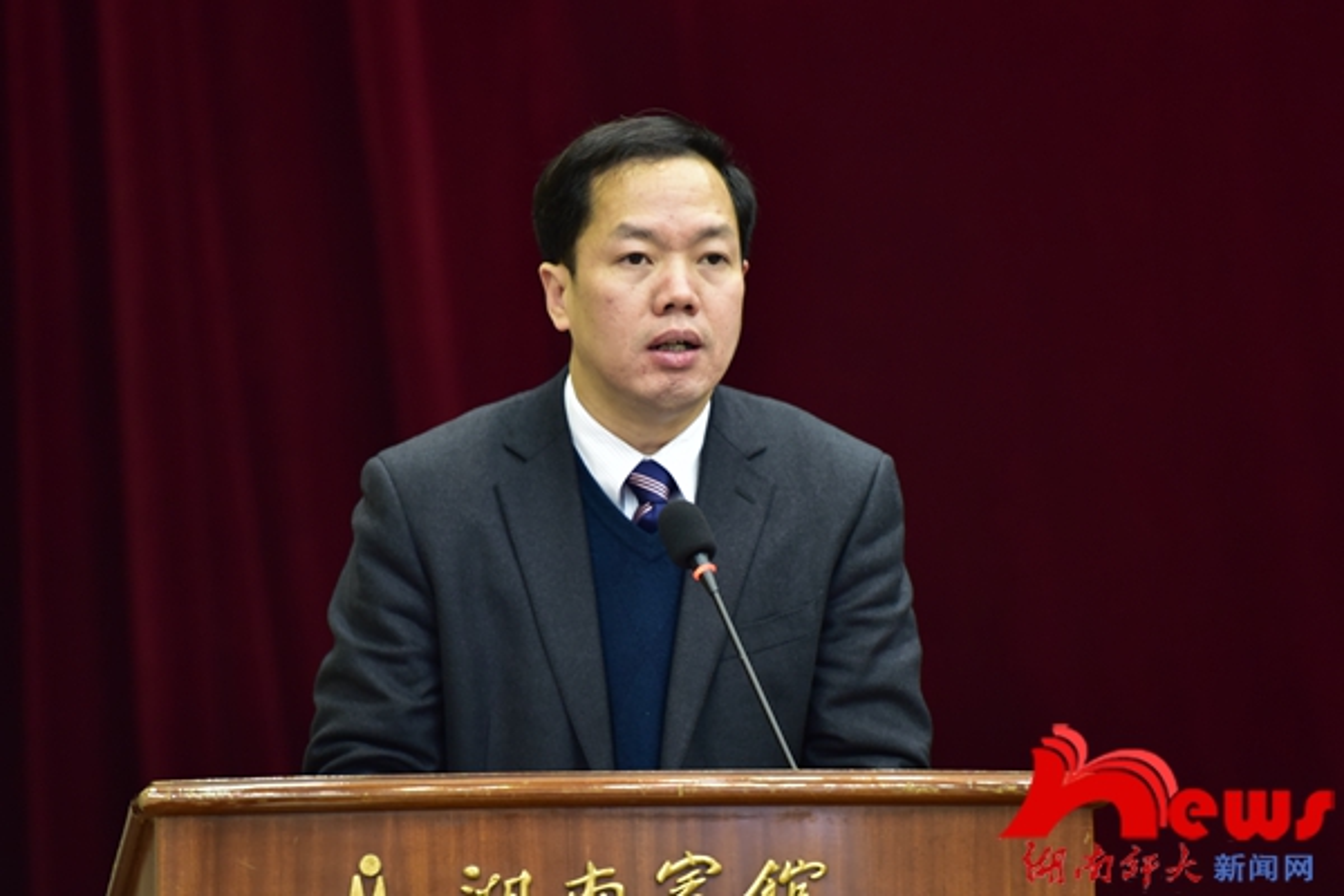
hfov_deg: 10.3
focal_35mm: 200
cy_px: 448
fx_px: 7466
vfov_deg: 6.9
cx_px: 672
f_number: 2.8
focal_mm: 200
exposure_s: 1/40
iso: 1250
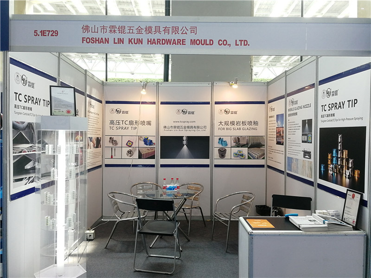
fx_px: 289
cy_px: 139
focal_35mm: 27
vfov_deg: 51.4
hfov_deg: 65.3
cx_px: 186
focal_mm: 3.95
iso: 100
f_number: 2.2
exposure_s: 1/60
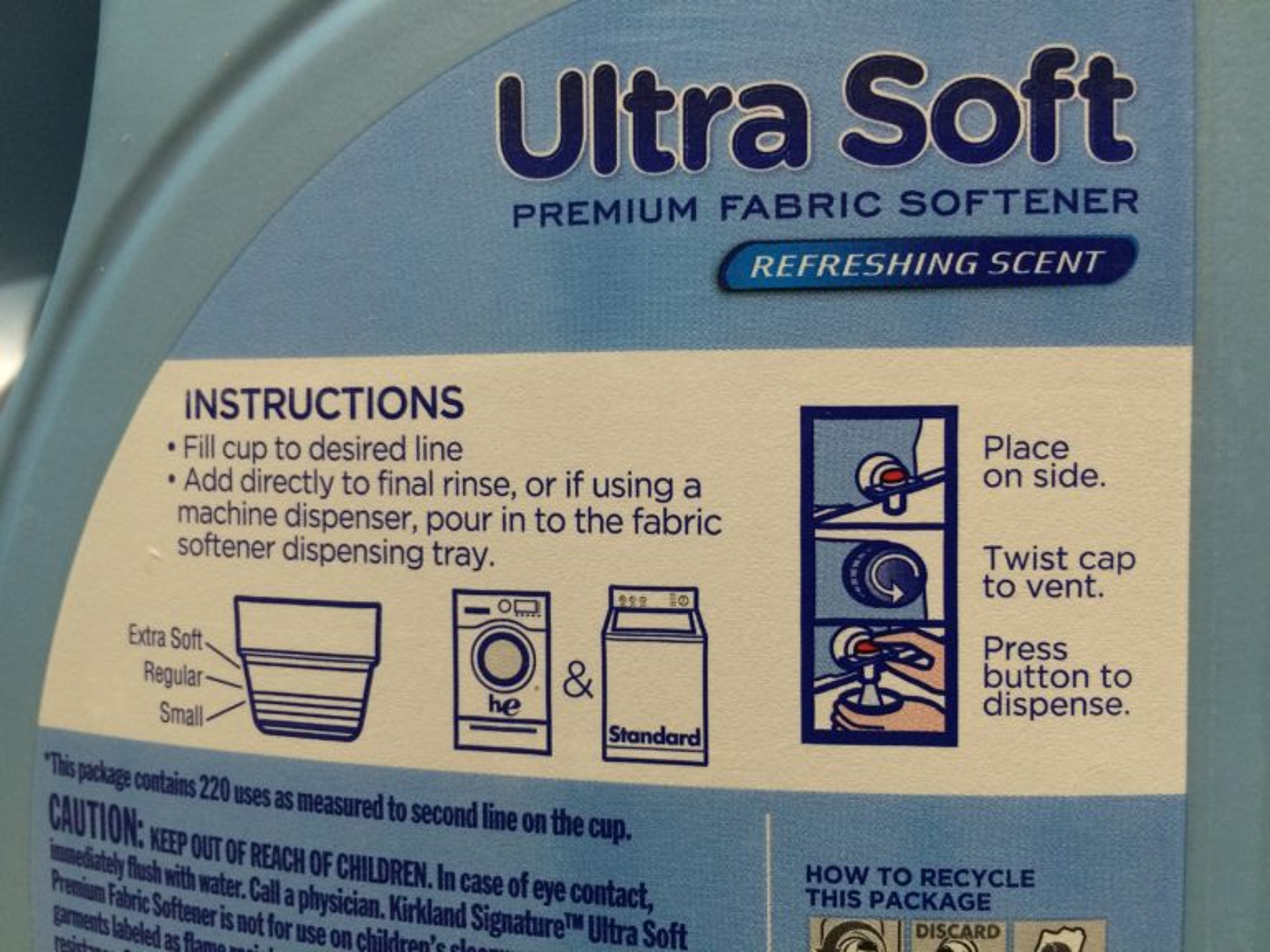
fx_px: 1064
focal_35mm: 29
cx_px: 635
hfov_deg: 61.7
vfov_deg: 48.2
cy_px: 476
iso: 200
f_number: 2.2
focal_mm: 4.15
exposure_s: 1/30
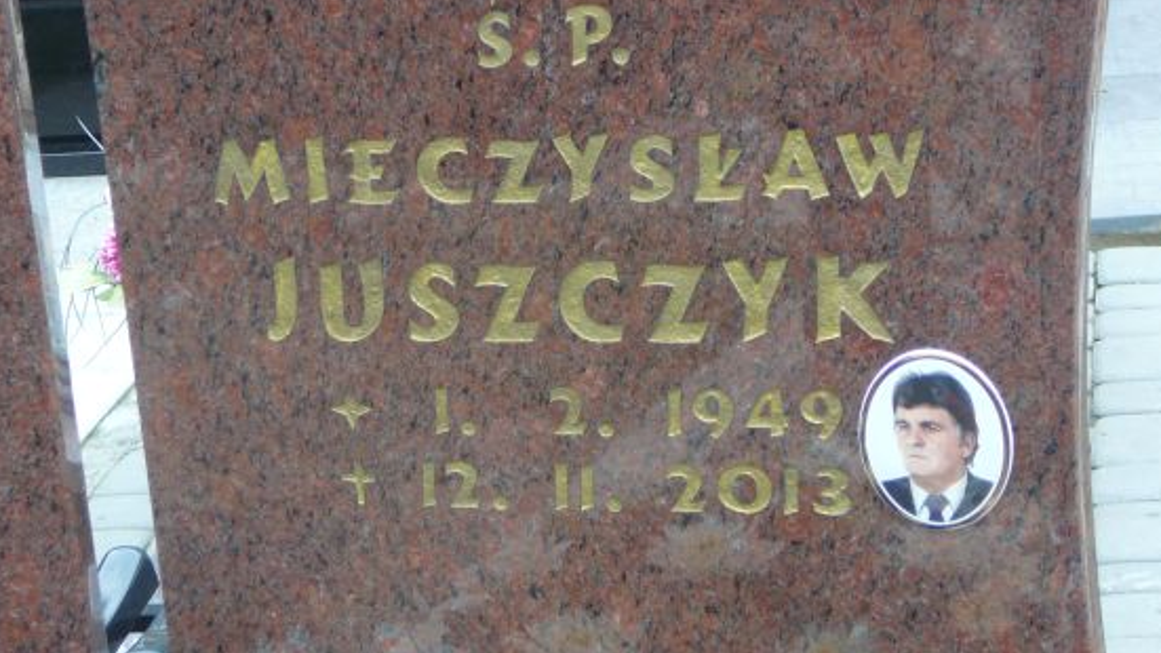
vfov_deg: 11.0
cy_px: 318
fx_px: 3387
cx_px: 552
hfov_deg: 19.5
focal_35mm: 110
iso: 100
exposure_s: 1/40
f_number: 3.8
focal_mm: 13
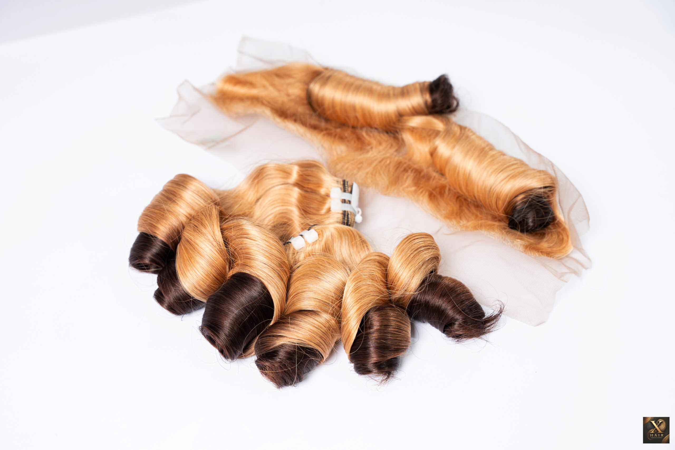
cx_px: 338
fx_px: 1071
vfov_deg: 23.7
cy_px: 225
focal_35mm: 57
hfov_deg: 35.0
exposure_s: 1/160
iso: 250
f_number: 5.6
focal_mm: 57.1
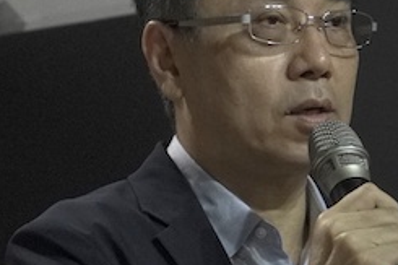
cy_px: 435
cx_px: 164
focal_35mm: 228
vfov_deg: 5.9
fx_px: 2515
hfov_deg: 9.0
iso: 1600
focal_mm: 29
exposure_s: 1/100
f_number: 4
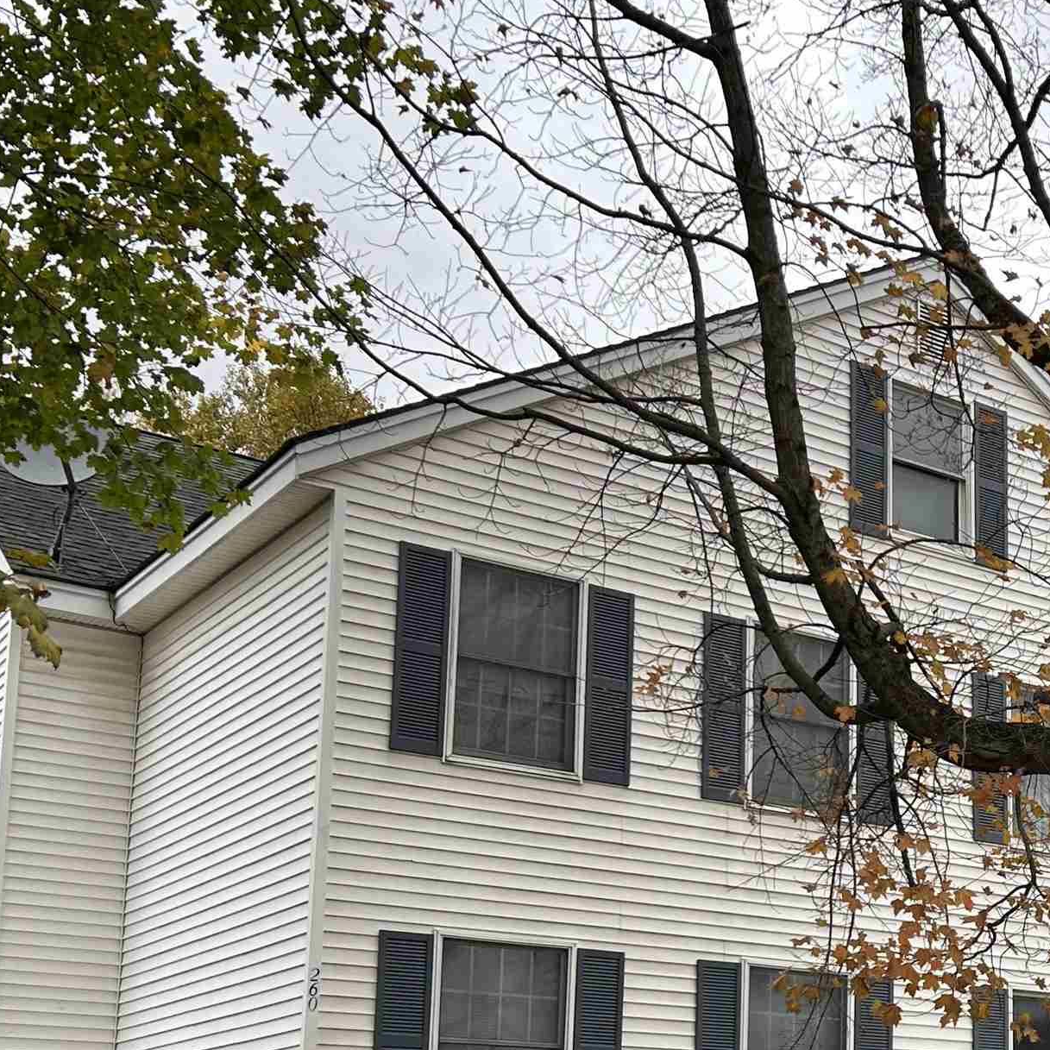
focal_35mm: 58
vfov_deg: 28.7
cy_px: 893
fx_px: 1990
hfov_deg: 28.0
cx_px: 1027
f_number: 1.5
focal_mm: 5.7
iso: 50
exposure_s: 1/434
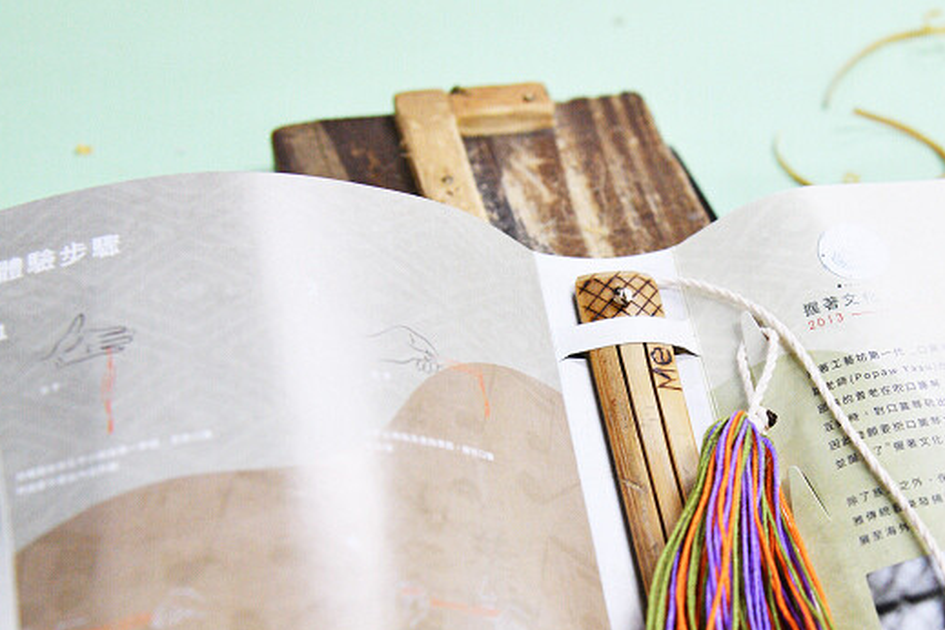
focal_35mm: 74
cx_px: 657
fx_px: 1942
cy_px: 440
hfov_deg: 27.1
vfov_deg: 18.4
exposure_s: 1/125
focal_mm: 48
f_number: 5.6
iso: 3200
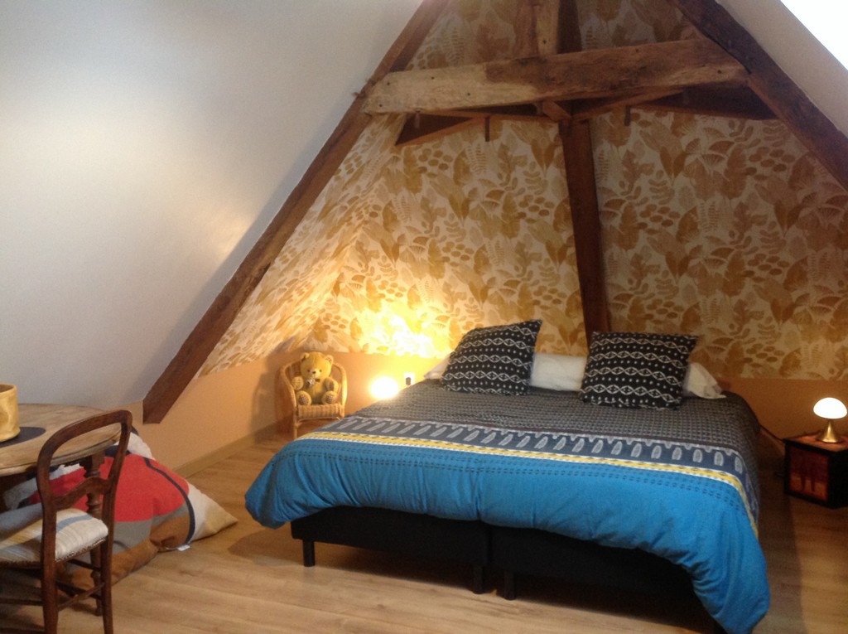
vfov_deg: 40.6
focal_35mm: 35
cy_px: 317
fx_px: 856
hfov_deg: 52.7
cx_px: 424
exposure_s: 1/17
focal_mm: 4.28
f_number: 2.4
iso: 250
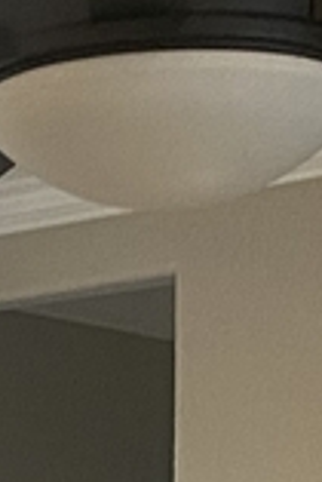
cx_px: -199
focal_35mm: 248
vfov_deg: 7.8
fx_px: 3320
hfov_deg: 5.5
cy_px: 1047
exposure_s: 1/60
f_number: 1.8
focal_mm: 4.25
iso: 200
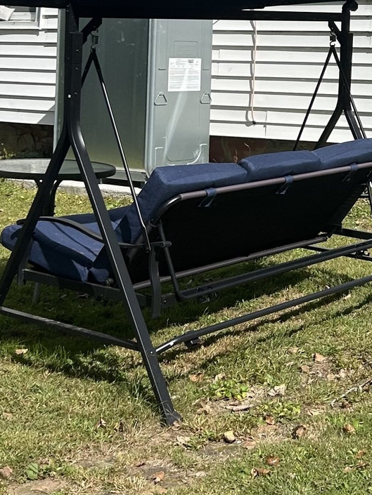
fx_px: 1218
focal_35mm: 85
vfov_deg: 22.4
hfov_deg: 16.8
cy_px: 35
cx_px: 408
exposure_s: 1/5882
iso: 50
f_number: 1.5
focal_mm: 5.7
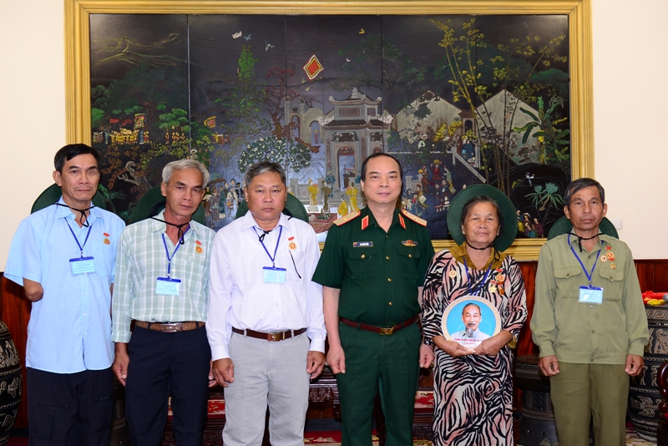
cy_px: 223
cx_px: 334
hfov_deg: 58.7
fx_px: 594
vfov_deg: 41.1
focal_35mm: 32
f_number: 4
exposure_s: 1/100
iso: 320
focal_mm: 32
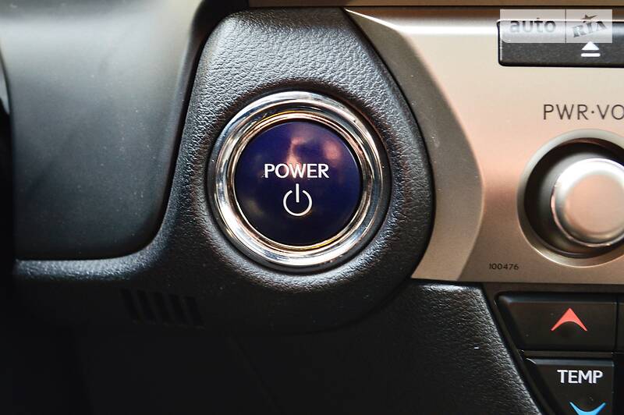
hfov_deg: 37.9
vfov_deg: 25.7
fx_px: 909
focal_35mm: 52
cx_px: 312
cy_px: 208
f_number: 7.1
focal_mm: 35
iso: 800
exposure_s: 1/60
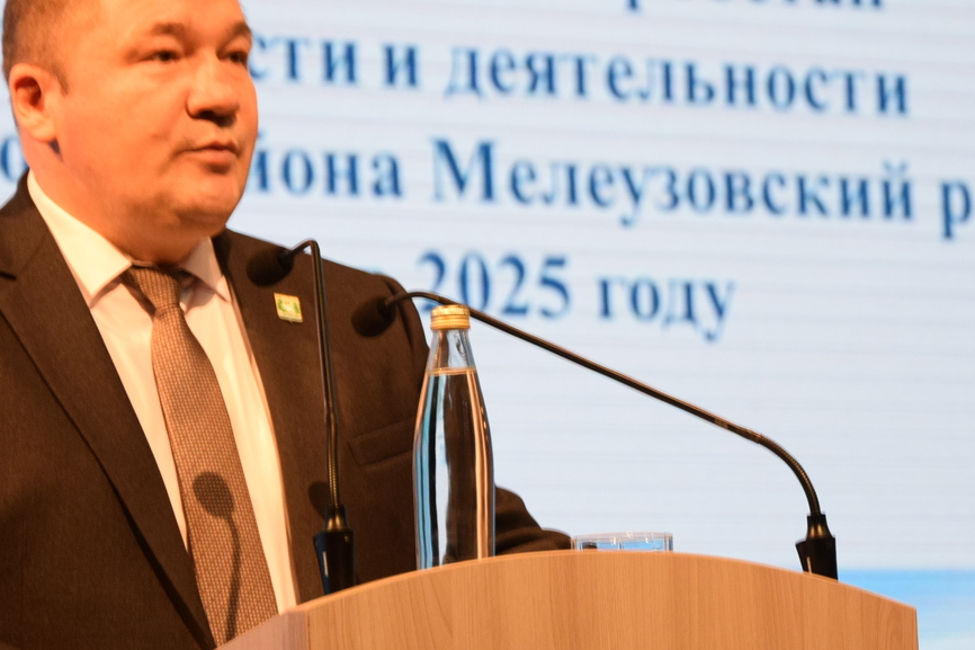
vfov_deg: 6.6
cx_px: 437
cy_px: 271
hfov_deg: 9.9
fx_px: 5630
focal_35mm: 208
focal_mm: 75
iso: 1250
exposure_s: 1/125
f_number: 5.3
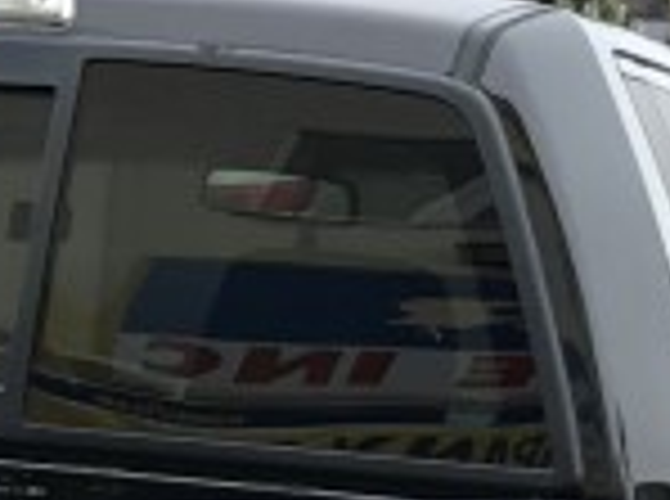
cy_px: 860
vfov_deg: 7.5
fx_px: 3727
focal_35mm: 193
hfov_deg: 9.7
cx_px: -571
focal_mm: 3.99
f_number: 1.8
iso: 20
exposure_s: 1/360
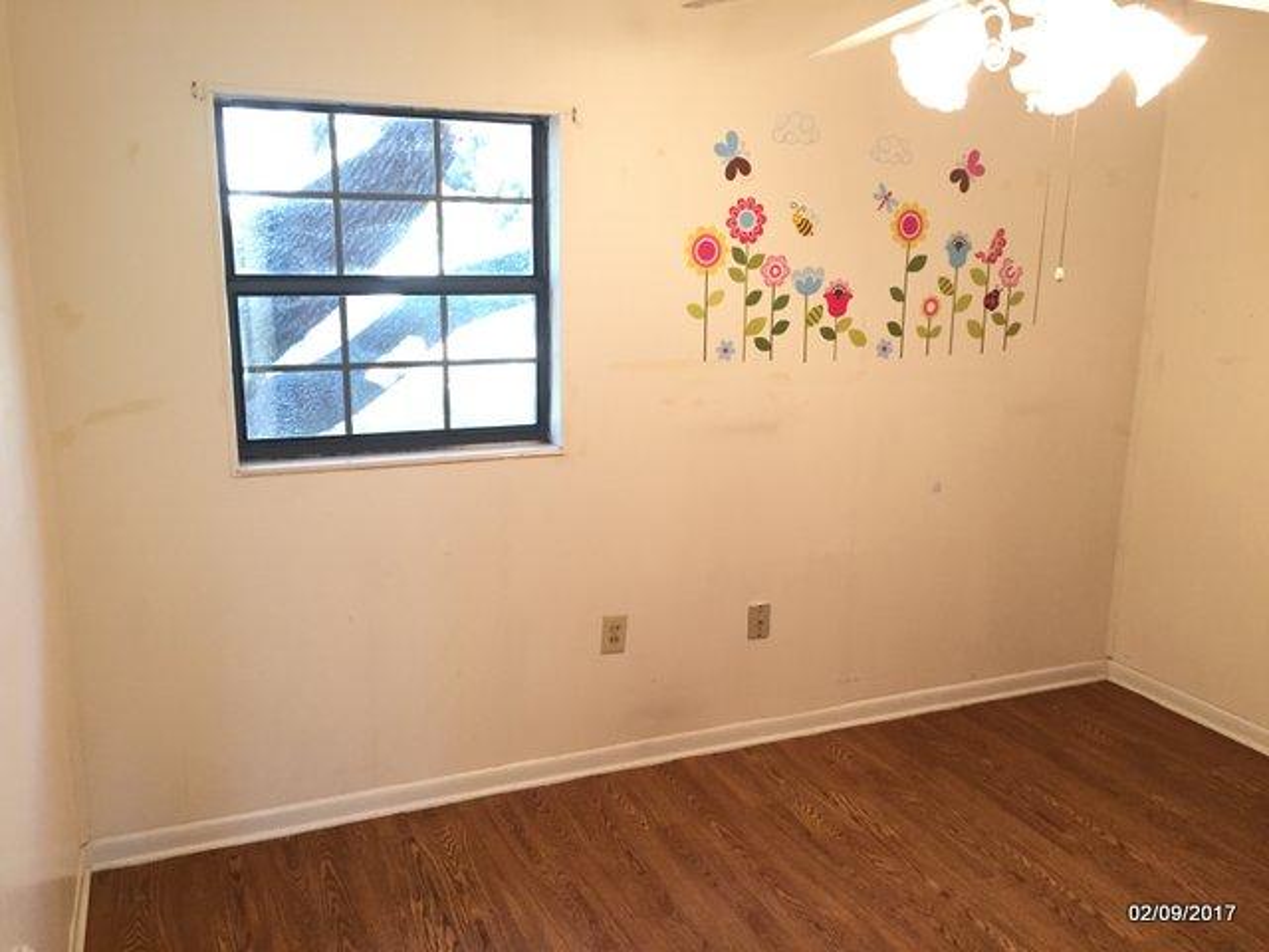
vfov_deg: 48.2
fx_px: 1063
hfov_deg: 61.7
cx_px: 634
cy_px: 476
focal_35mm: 29
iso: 125
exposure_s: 1/30
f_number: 2.2
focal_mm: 4.15
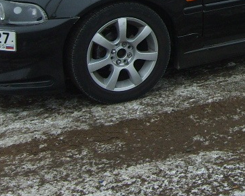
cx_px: 247
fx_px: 704
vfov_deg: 15.2
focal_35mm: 97
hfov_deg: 19.2
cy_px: -51
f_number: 2.8
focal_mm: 5.8
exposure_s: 1/90
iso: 50
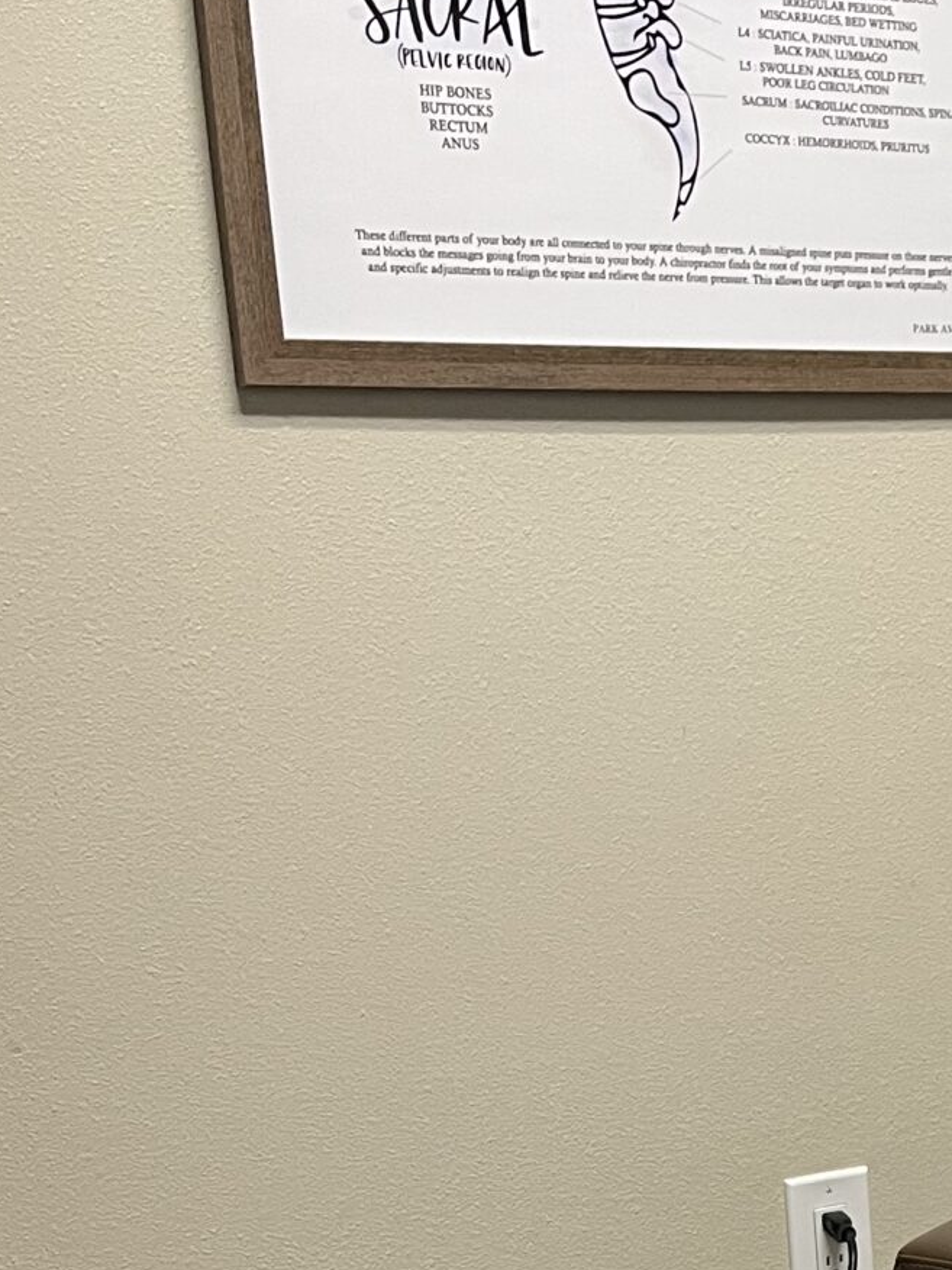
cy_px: 1464
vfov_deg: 23.7
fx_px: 2787
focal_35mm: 76
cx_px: 1336
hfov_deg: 17.8
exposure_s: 1/60
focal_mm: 5.1
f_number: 1.6
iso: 160
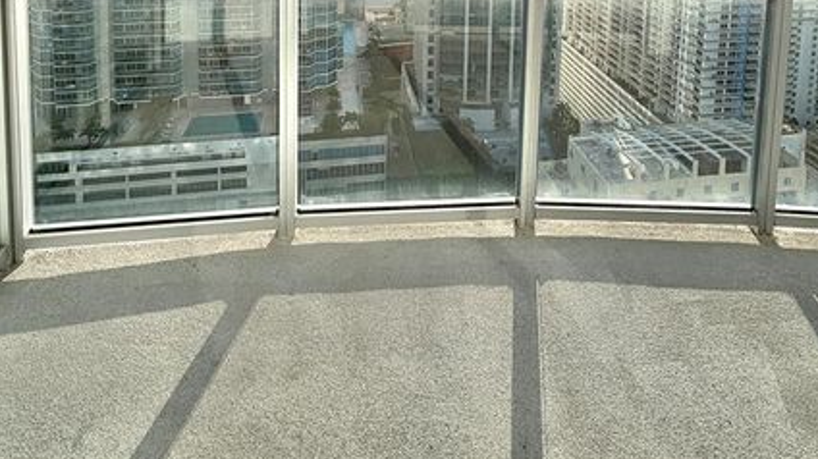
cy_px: -103
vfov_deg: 36.0
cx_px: 419
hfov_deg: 76.3
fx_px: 520
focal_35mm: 24
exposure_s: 1/1698
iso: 32
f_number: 2.2
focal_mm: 2.22
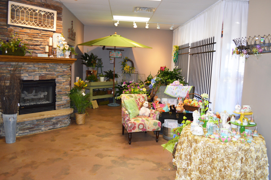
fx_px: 203
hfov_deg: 67.4
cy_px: 90
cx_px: 136
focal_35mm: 27
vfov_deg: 47.8
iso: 400
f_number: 3.5
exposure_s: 1/60
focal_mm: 18
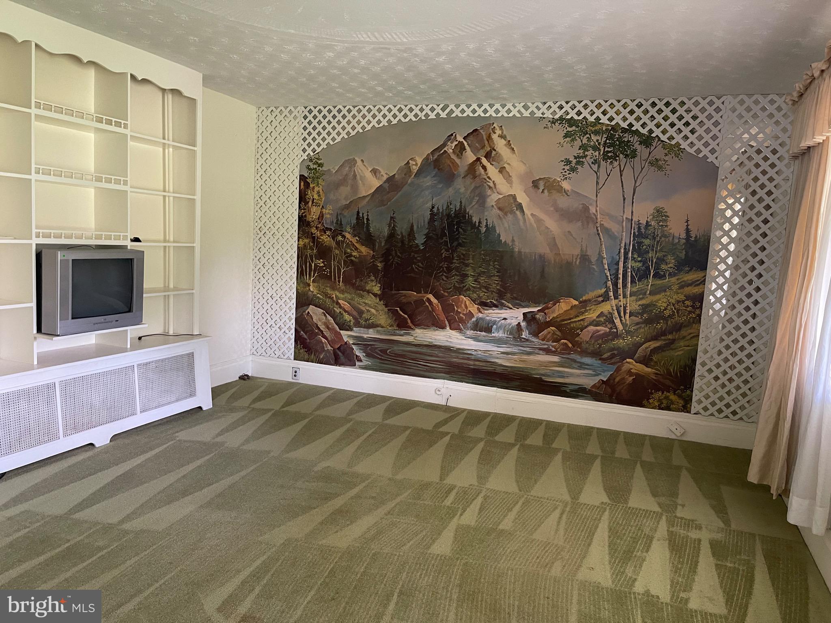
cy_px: 312
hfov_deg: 69.4
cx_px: 416
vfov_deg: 54.9
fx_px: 600
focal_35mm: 25
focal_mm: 5.1
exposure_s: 1/60
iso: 320
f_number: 1.6
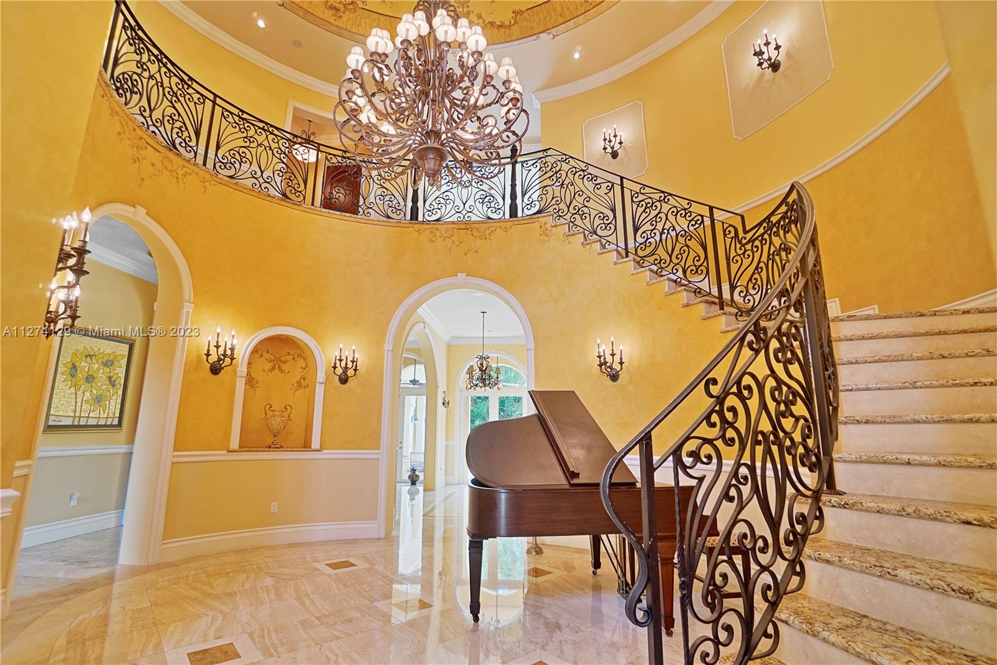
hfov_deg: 100.4
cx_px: 498
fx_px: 415
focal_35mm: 15
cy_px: 332
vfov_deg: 77.3
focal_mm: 10
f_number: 6.3
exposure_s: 1/13
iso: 250
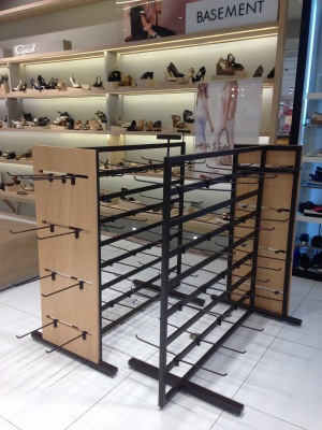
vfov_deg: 55.4
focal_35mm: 33
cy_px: 215
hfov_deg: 42.9
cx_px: 161
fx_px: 409
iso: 80
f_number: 2.4
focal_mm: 4.12
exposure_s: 1/120
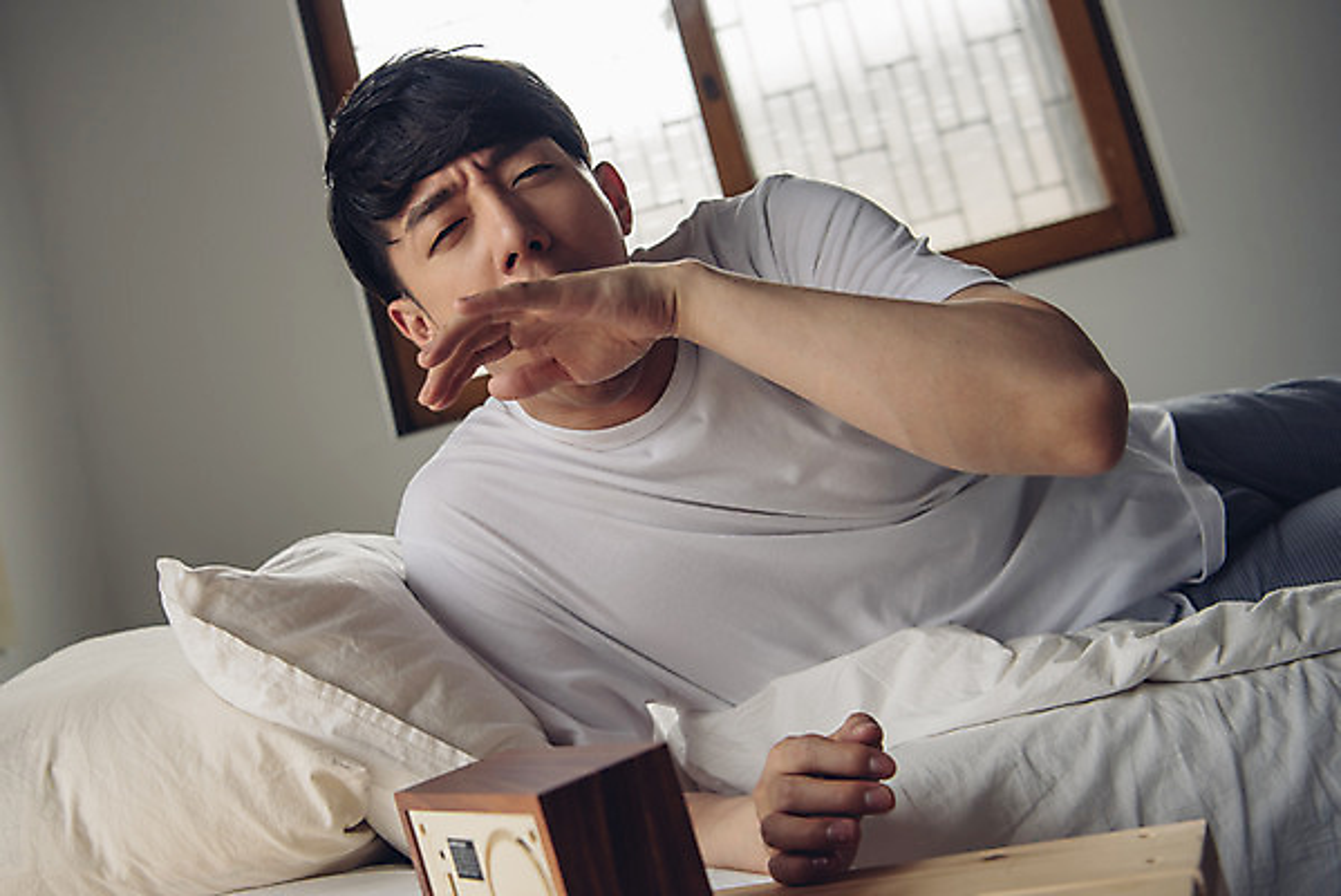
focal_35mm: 32
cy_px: 448
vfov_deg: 41.2
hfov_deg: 58.7
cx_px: 670
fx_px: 1193
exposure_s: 1/640
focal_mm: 32
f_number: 3.5
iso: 320
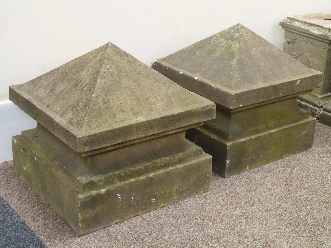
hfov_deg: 34.9
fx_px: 526
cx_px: 166
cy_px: 124
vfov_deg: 26.6
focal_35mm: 55
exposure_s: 1/2
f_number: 3.9
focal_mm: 9.1
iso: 80
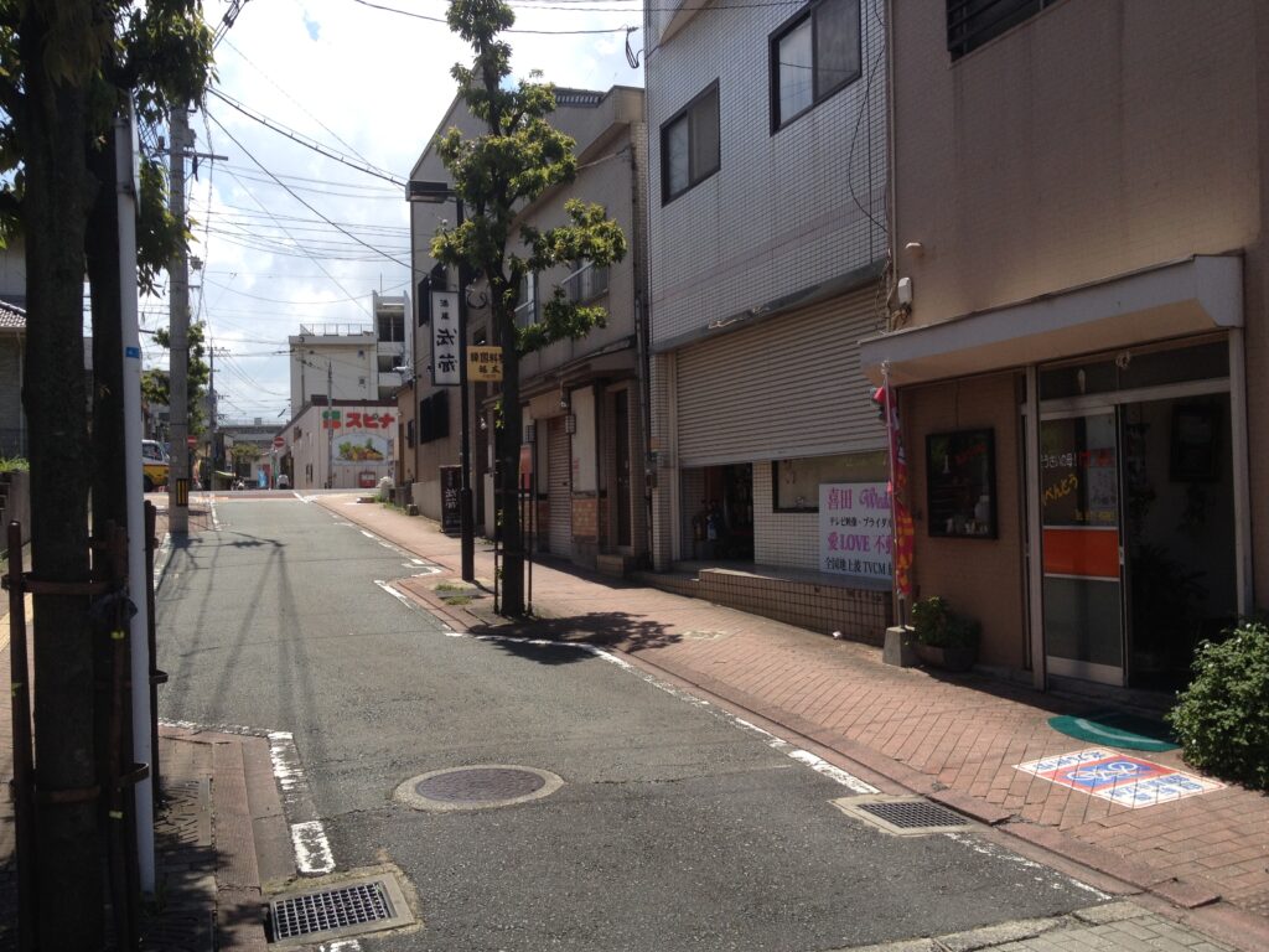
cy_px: 476
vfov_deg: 40.7
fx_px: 1283
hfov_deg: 52.6
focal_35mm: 35
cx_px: 634
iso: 50
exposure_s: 1/1453
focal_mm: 4.28
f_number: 2.4
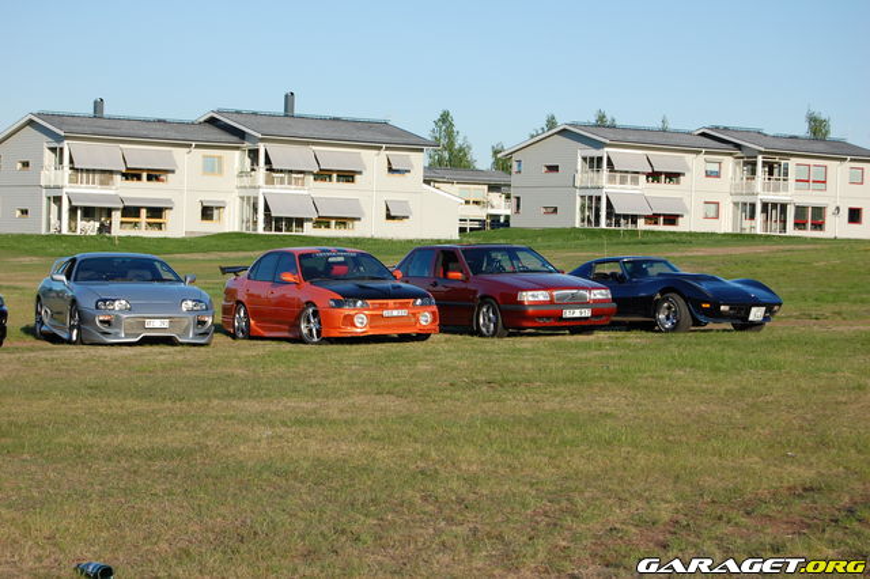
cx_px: 435
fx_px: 1993
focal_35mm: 82
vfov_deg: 16.5
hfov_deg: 24.6
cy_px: 290
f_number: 9
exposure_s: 1/320
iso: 200
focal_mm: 55
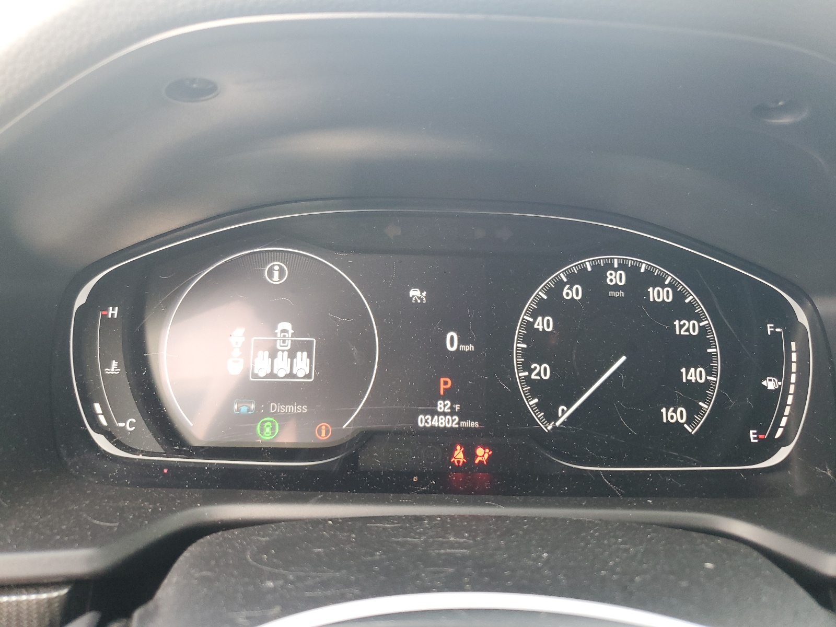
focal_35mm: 26
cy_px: 314
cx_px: 418
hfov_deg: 67.3
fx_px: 628
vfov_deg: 53.1
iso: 125
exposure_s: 1/60.2
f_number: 1.5
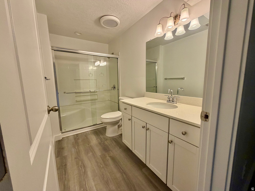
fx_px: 103
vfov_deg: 85.7
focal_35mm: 14
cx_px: 128
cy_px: 96
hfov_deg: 102.1
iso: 200
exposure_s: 1/120
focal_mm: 2.22
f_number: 2.2
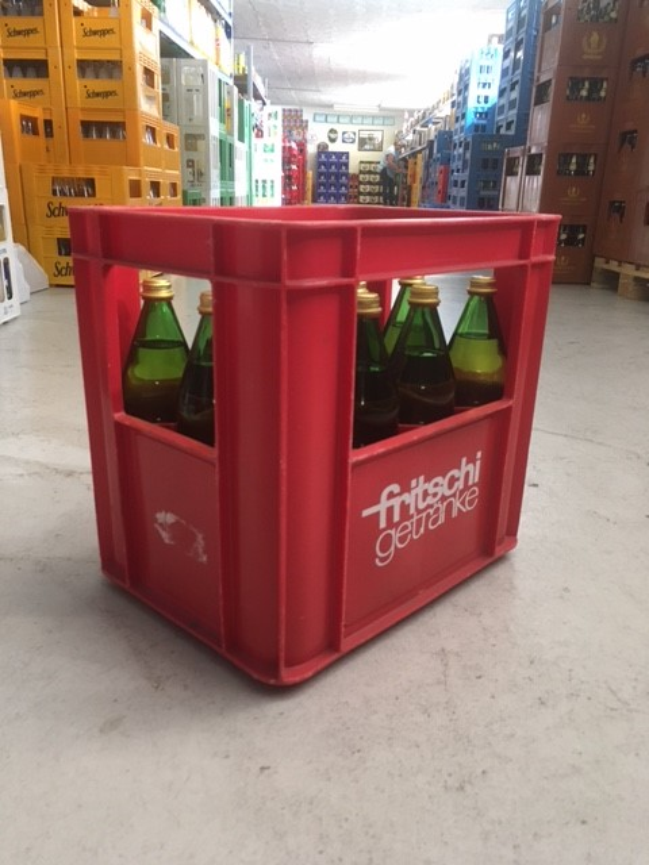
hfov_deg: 48.2
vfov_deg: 61.7
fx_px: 725
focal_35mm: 29
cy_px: 432
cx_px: 324
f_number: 2.2
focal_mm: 4.15
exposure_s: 1/33
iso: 160
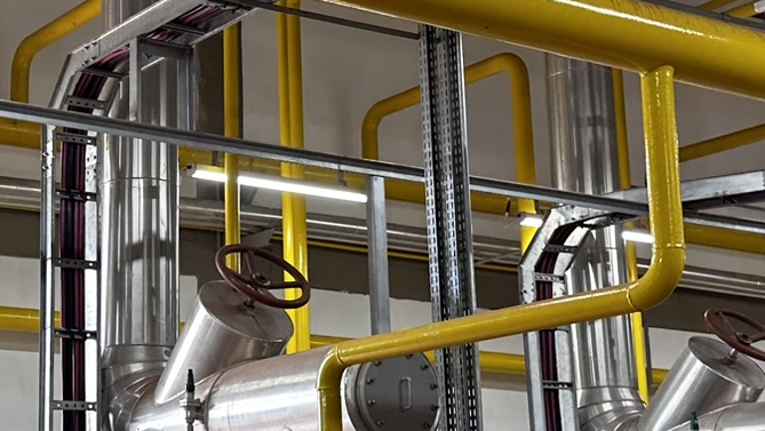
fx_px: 1623
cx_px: 168
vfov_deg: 15.1
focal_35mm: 80
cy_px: 178
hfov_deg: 26.1
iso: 100
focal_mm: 6.86
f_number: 1.78
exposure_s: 1/120
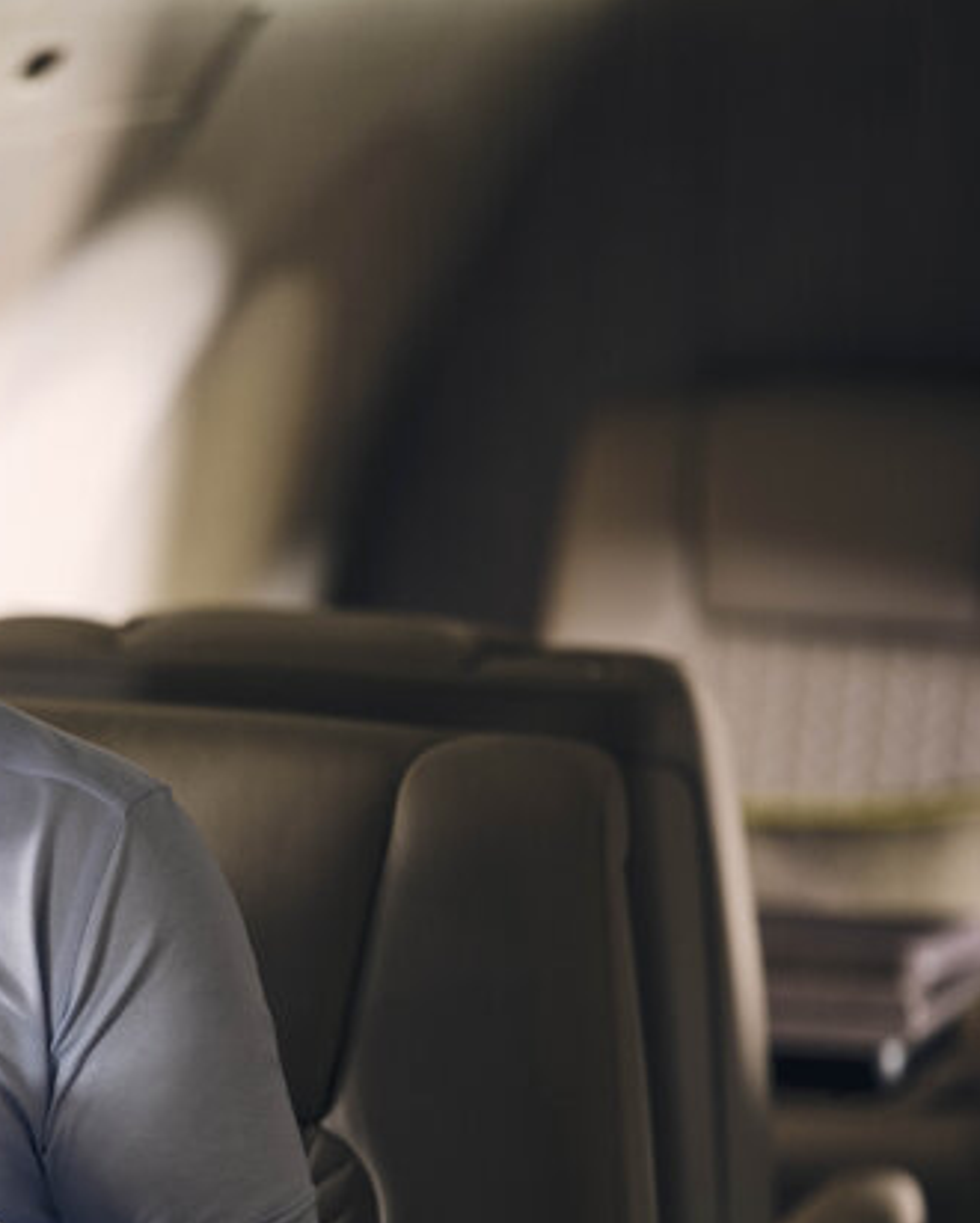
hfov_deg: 7.4
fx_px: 7463
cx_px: -244
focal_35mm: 206
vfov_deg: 9.3
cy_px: 1012
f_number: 2
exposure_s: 1/125
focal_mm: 110
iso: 800
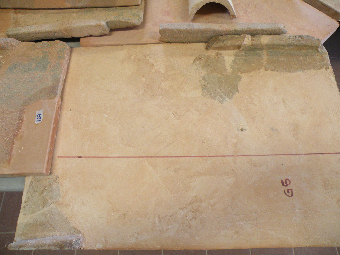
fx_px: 265
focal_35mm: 27
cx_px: 170
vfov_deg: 51.4
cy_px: 128
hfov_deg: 65.3
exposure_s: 1/60
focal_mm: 4.7
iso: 168
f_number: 2.8
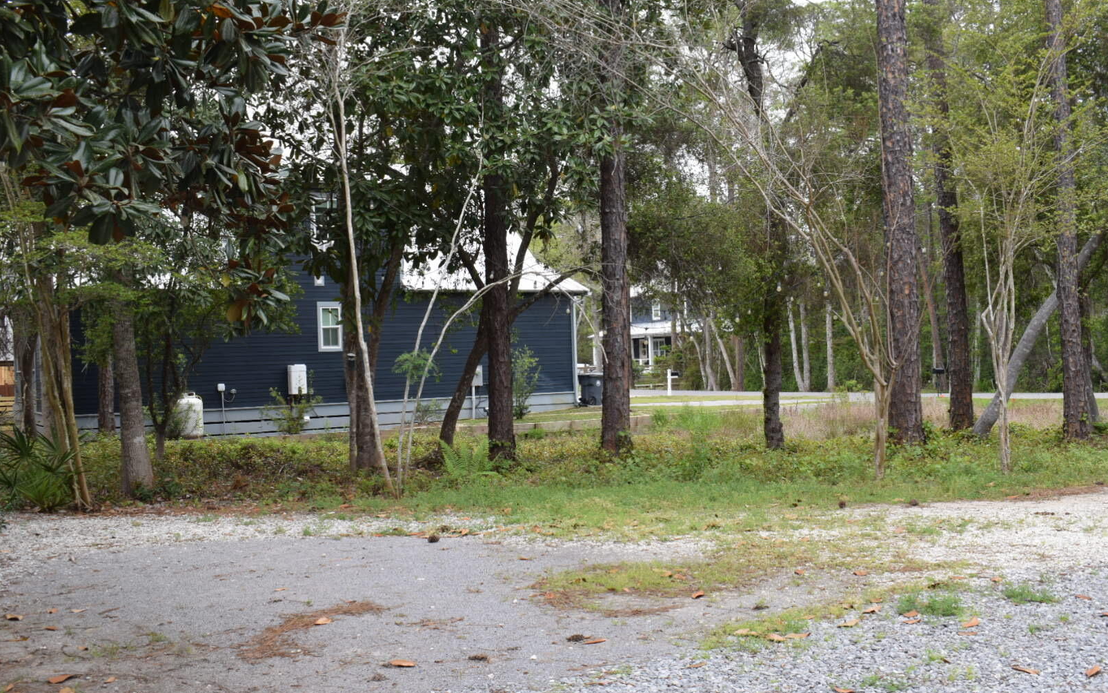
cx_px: 557
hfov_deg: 52.7
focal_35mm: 37
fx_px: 1117
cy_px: 368
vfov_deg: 34.4
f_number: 8
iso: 360
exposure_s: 1/250
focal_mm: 24
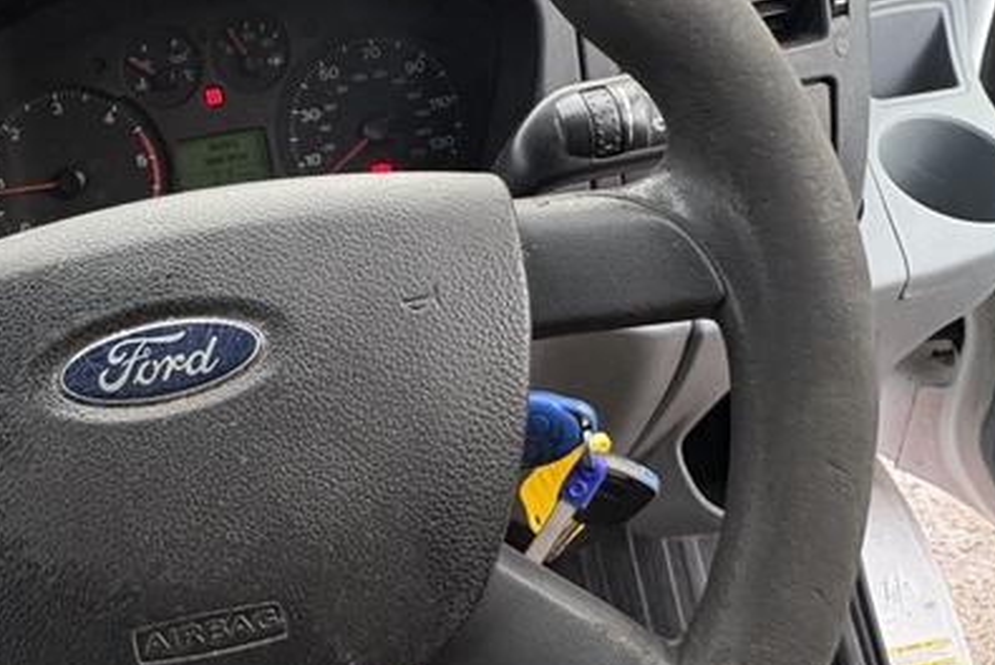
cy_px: 340
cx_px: 307
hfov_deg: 55.6
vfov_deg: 40.0
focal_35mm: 33
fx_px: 913
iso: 200
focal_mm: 2.22
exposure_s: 1/99
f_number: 2.2
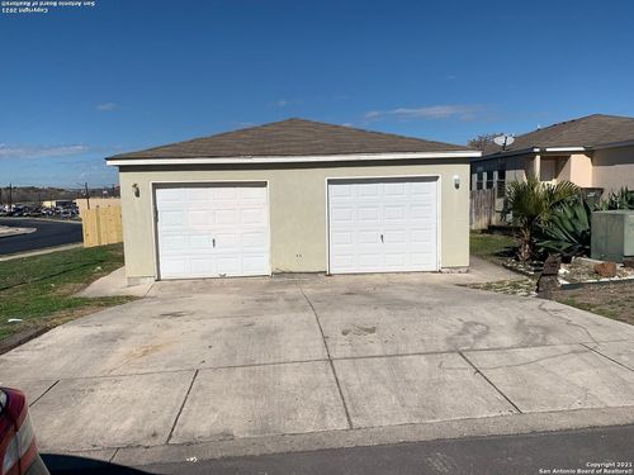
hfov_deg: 67.3
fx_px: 476
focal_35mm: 26
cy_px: 238
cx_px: 317
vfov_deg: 53.1
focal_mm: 4.25
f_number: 1.8
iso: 25
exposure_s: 1/6452
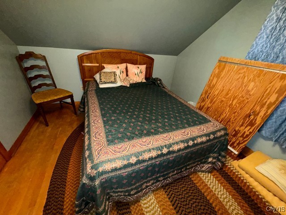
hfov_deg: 102.1
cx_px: 143
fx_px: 116
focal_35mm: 14
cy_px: 108
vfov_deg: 85.7
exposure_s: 1/40
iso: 320
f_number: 2.2
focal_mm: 2.22
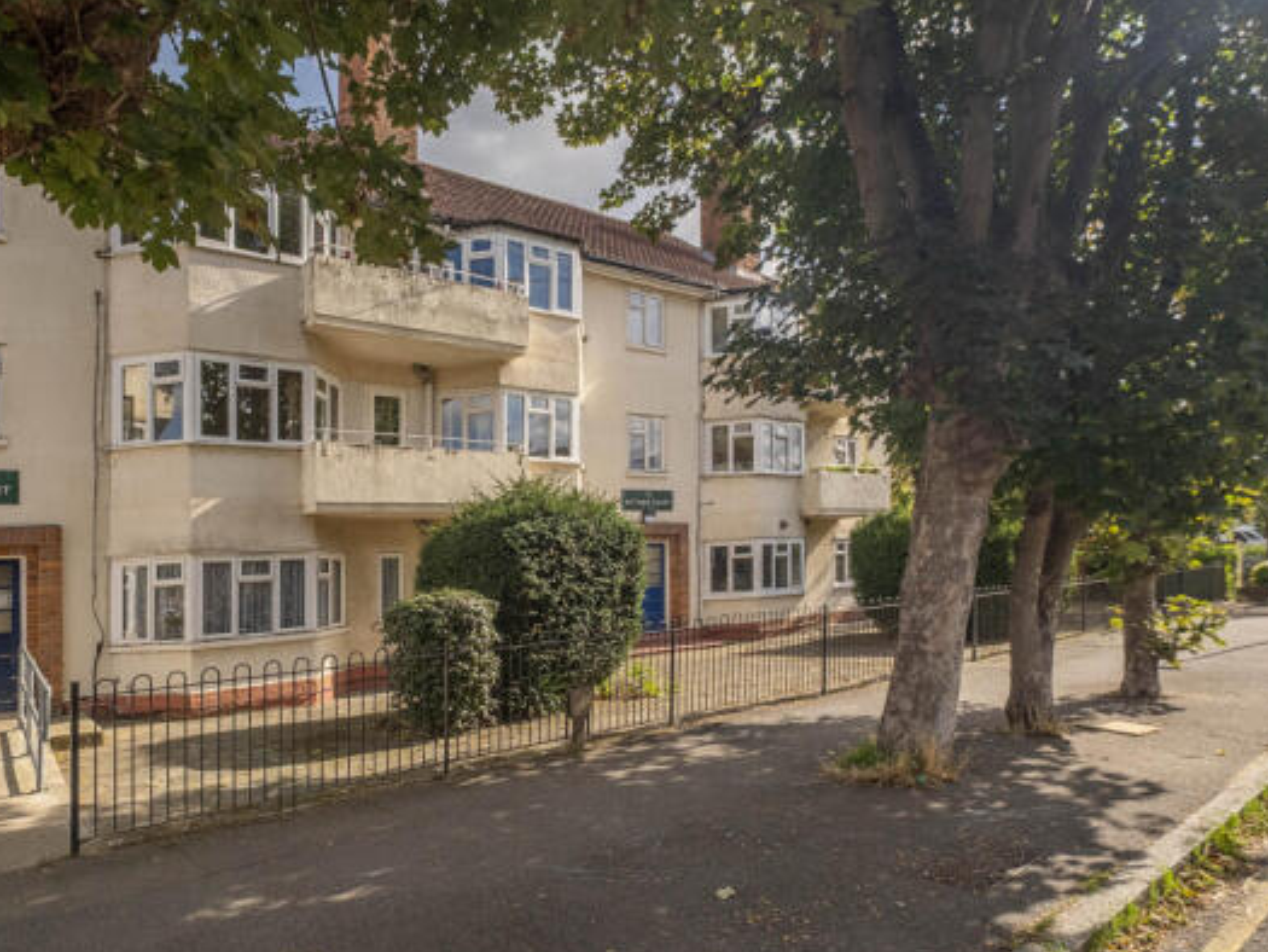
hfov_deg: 86.3
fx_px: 659
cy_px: 465
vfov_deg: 71.6
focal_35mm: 18
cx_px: 489
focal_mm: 10
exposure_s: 1/1000
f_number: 5.6
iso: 320
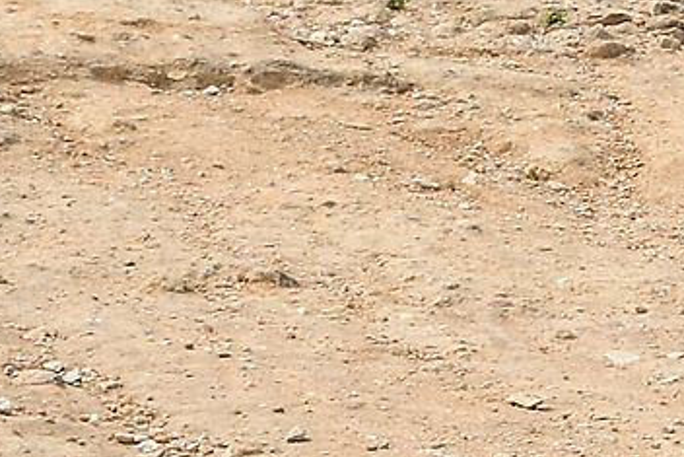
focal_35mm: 266
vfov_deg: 5.1
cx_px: 1727
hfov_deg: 7.2
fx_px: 5056
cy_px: -191
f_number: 9
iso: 100
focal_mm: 26
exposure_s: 1/200
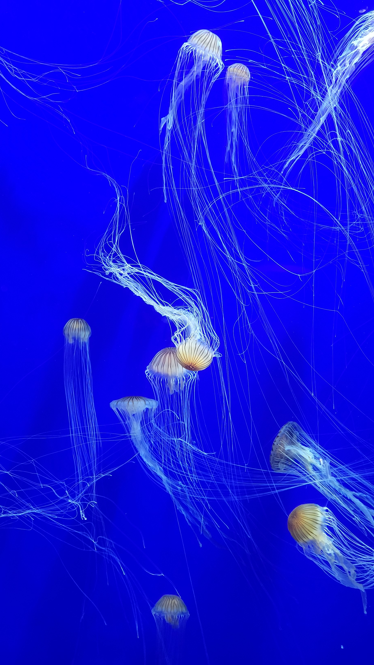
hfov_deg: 33.6
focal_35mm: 35
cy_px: 267
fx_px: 617
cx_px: 144
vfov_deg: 56.2
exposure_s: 1/40
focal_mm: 5.4
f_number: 1.8
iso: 400
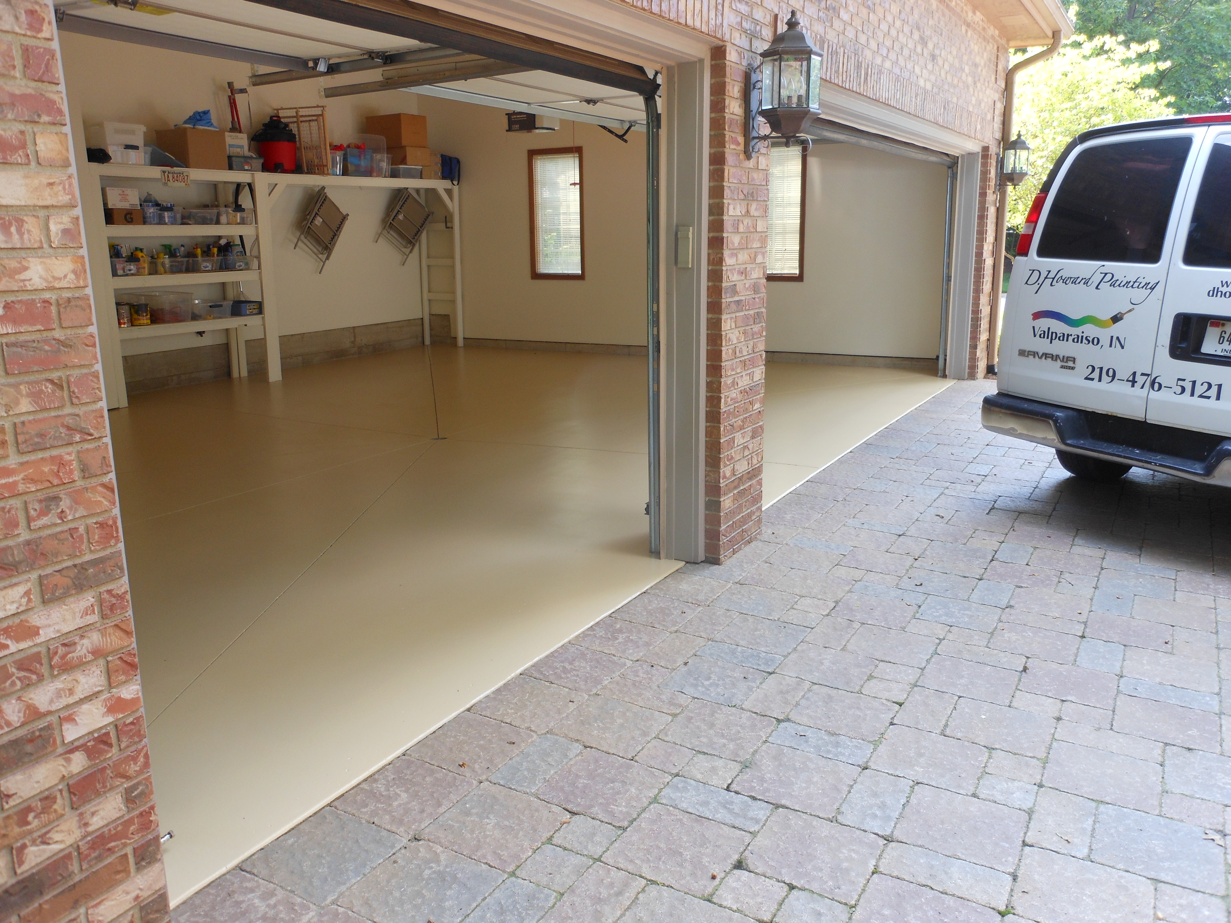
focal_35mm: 28
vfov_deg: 49.7
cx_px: 616
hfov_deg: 63.4
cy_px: 462
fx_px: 996
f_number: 3.7
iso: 80
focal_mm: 5
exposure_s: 1/30
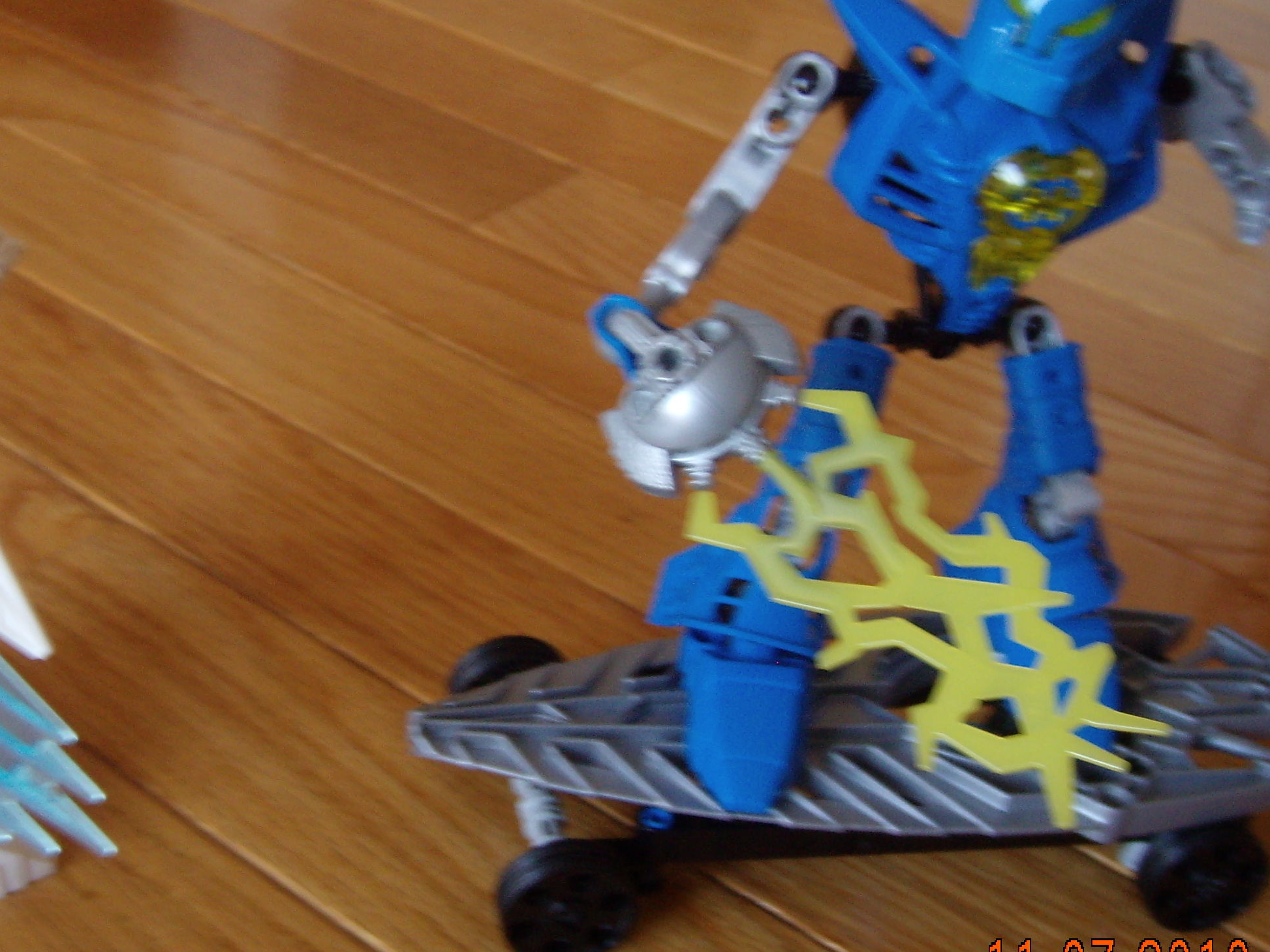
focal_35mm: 55
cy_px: 418
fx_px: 2018
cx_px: 409
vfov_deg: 26.5
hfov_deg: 34.6
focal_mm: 6.4
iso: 100
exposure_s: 1/10.2
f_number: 3.5
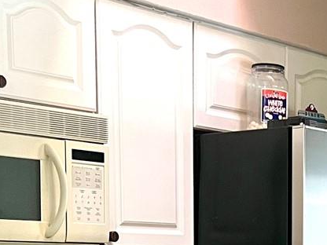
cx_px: 337
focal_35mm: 100
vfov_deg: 13.5
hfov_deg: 19.0
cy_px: 419
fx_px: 945
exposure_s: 1/60
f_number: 1.5
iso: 320
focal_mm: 5.7
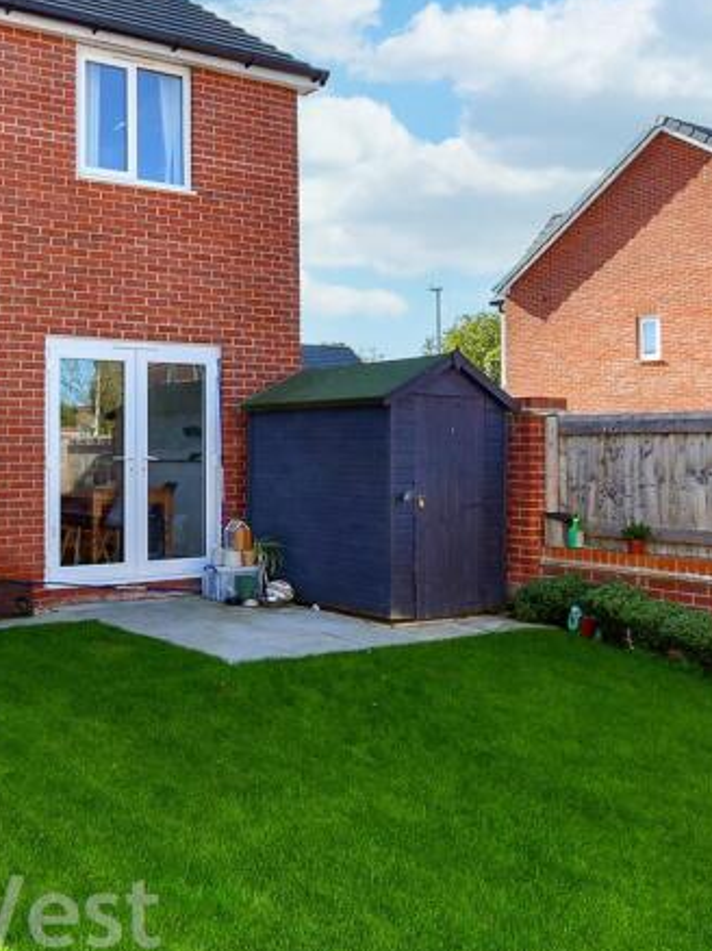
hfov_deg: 38.2
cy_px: 405
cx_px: 148
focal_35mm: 36
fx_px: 988
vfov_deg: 51.2
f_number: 8
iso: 250
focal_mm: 11
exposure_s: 1/200
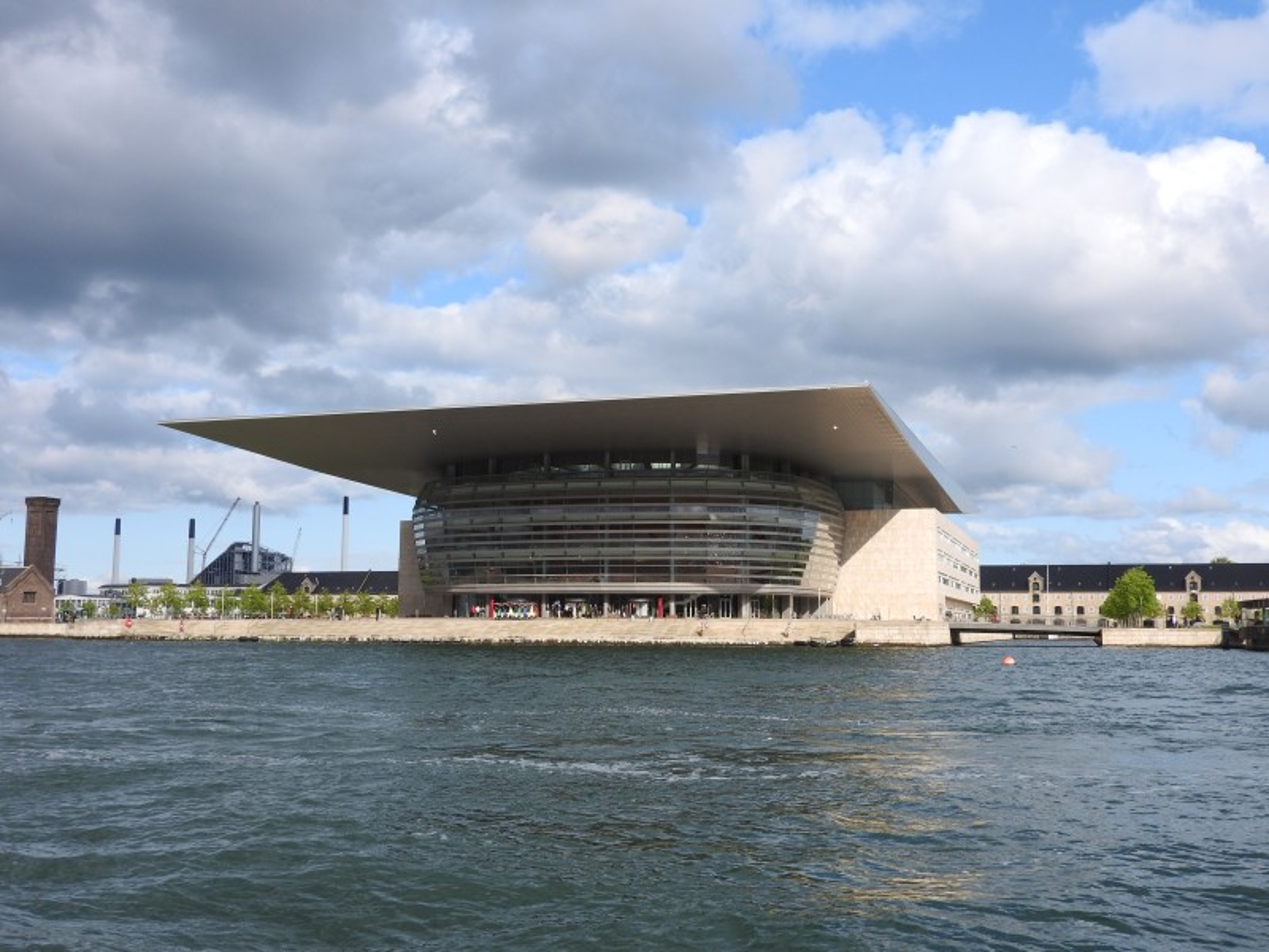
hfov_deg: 52.6
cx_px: 634
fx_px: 1283
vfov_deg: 40.7
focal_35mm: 35
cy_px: 476
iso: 100
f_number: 3.8
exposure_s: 1/1000
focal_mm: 6.3
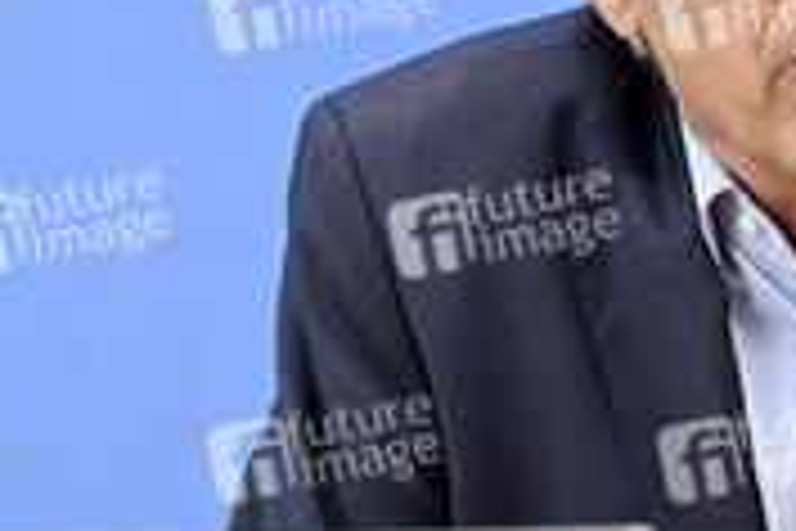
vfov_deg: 4.3
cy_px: 112
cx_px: 834
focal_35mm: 318
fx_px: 7031
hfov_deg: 6.5
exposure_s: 1/800
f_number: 4.5
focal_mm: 125
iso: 3200
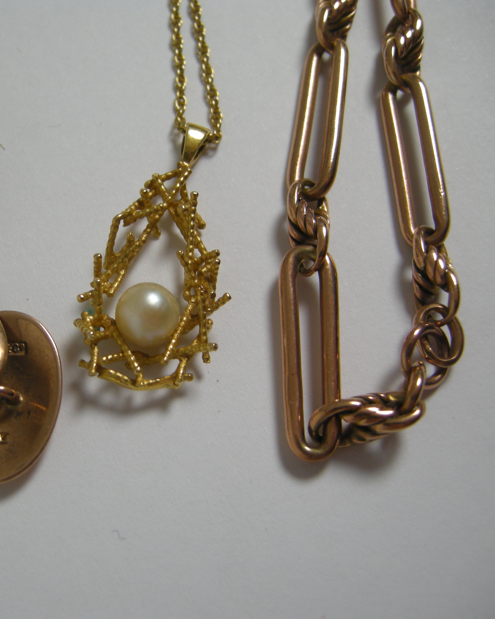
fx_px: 842
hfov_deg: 32.1
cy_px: 309
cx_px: 123
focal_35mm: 46
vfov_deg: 40.3
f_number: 2.7
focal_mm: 7.5
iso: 66
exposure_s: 1/51.5
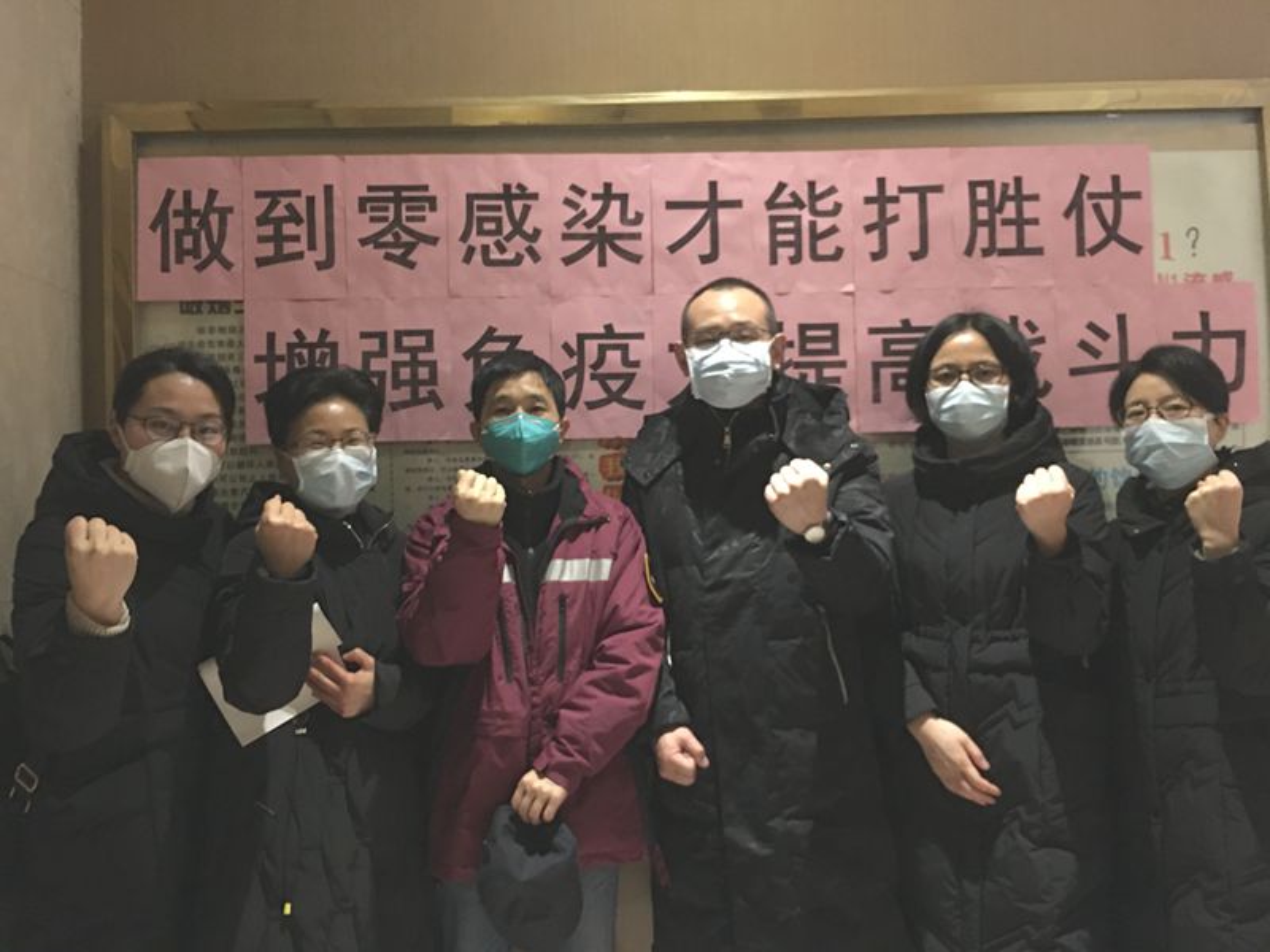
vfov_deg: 48.2
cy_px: 476
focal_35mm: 29
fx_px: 1064
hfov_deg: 61.7
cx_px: 635
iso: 160
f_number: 2.2
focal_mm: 4.15
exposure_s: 1/4
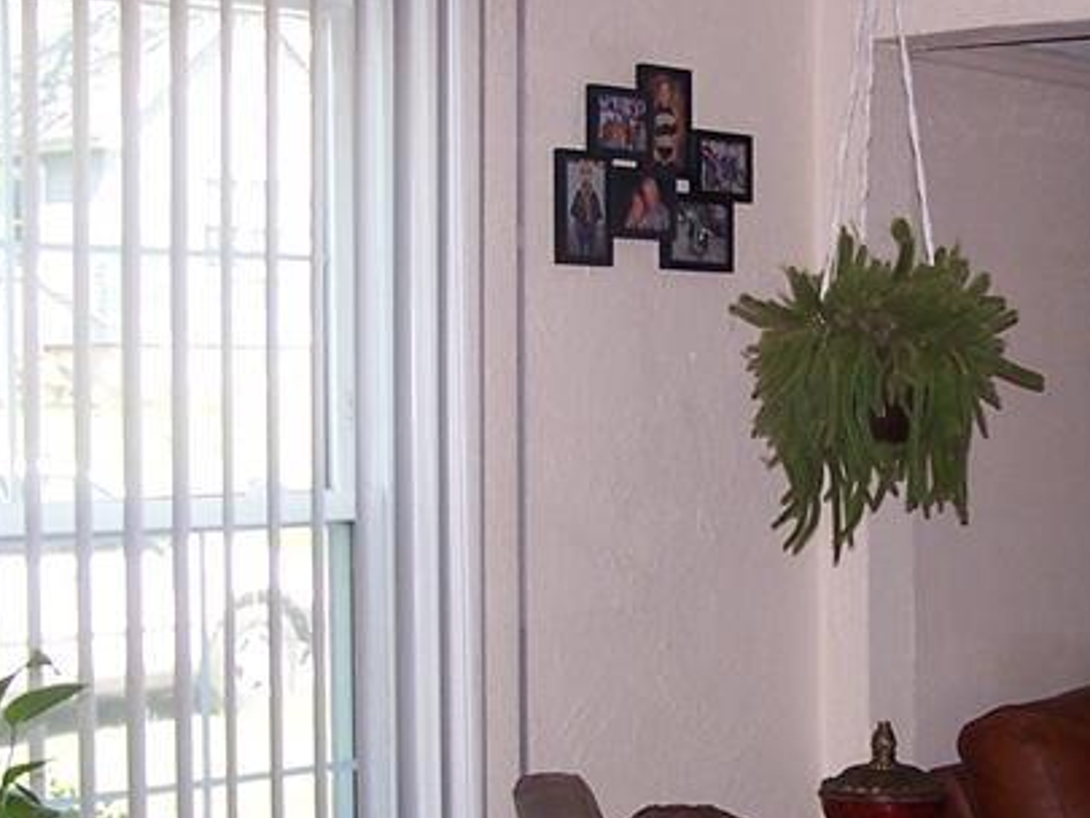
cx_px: 805
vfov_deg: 15.4
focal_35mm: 96
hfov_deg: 20.3
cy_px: 589
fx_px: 3024
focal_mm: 6.3
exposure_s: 1/60
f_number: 2.8
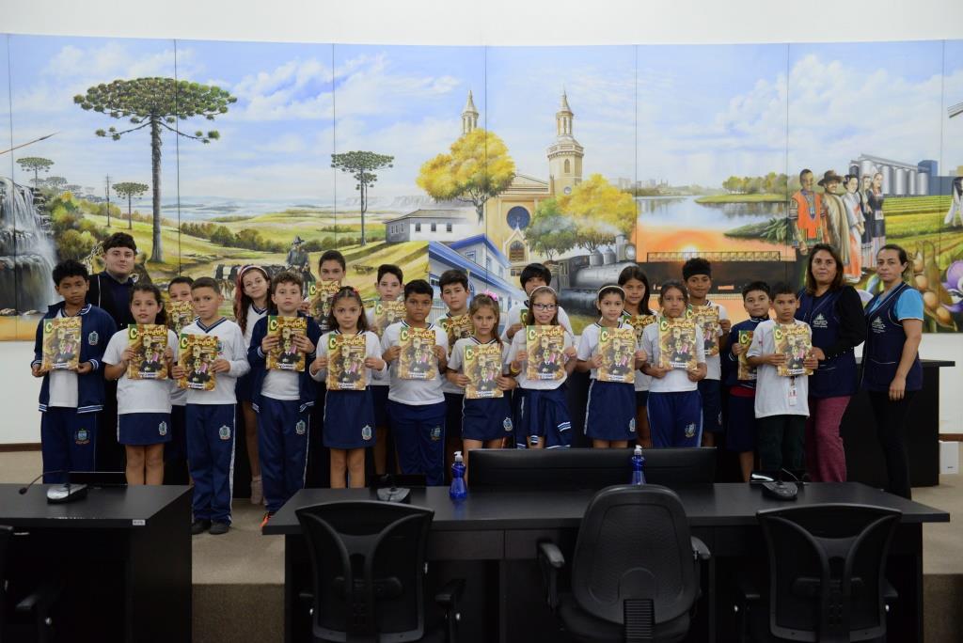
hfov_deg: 44.5
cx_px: 482
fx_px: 1178
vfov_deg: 30.6
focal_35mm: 44
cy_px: 322
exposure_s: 1/80
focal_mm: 44
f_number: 3.5
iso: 2500
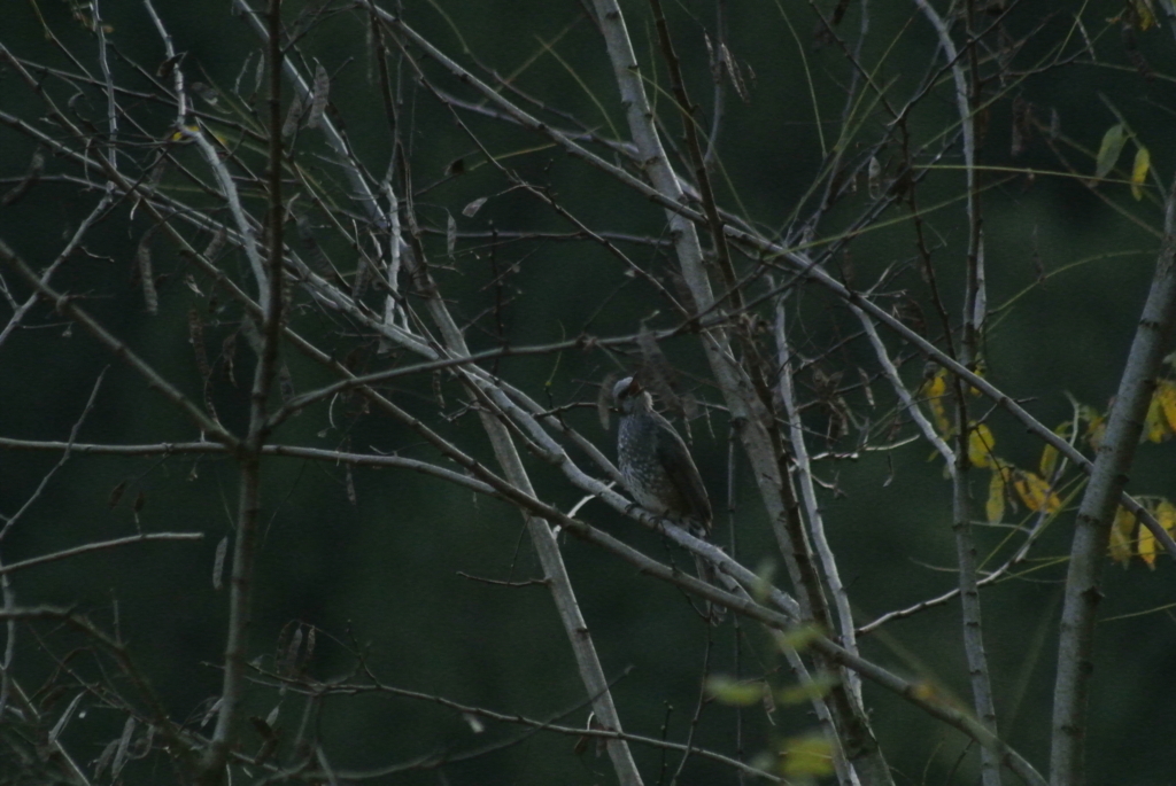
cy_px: 393
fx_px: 23837
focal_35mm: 729
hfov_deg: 2.8
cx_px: 588
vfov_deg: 1.9
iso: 3200
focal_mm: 270
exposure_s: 1/4000
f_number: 5.6
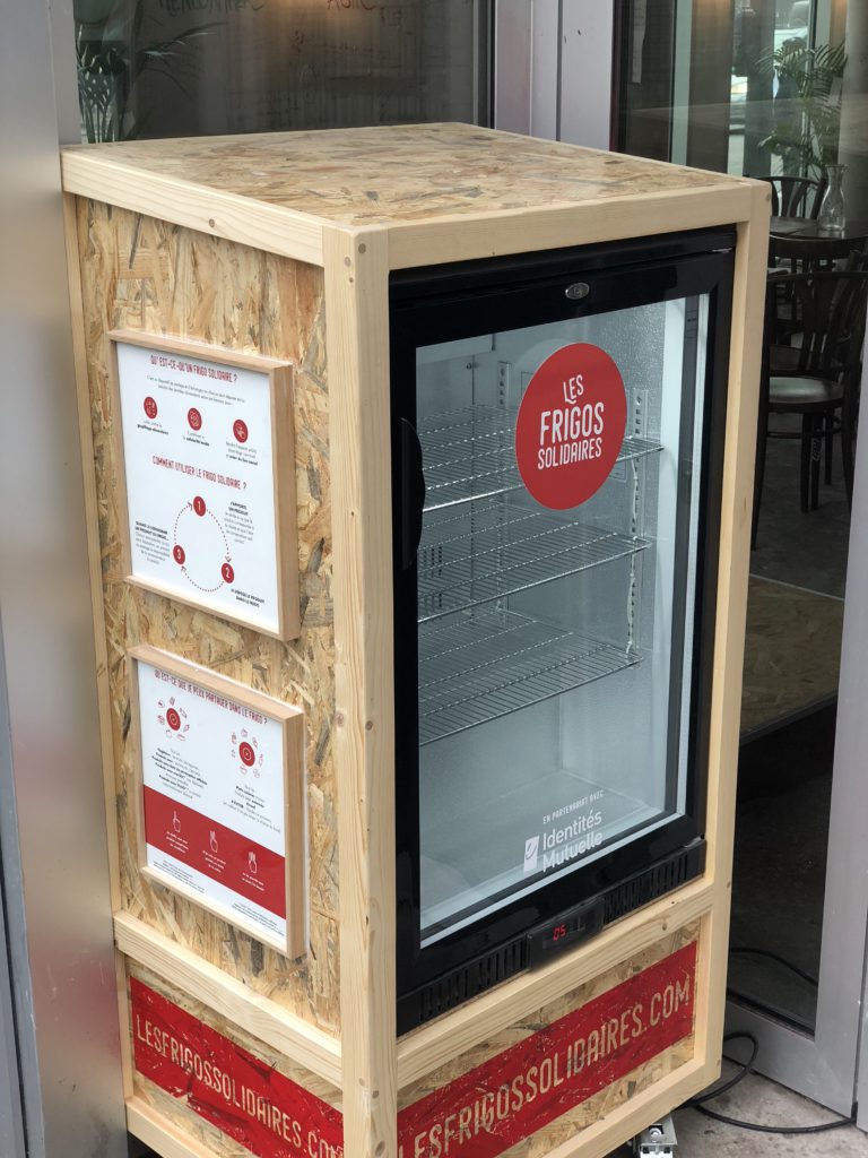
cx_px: 434
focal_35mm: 52
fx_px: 1739
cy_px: 579
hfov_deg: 28.0
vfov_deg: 36.8
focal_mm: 6
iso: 32
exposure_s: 1/50
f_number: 2.4
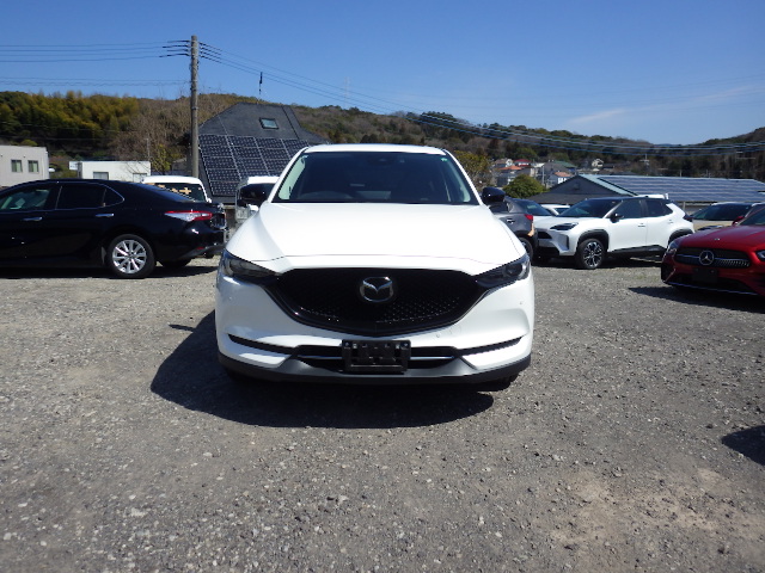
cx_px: 382
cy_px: 286
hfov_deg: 69.4
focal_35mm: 25
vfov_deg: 54.9
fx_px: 552
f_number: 7.9
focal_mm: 4.5
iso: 125
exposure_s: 1/320
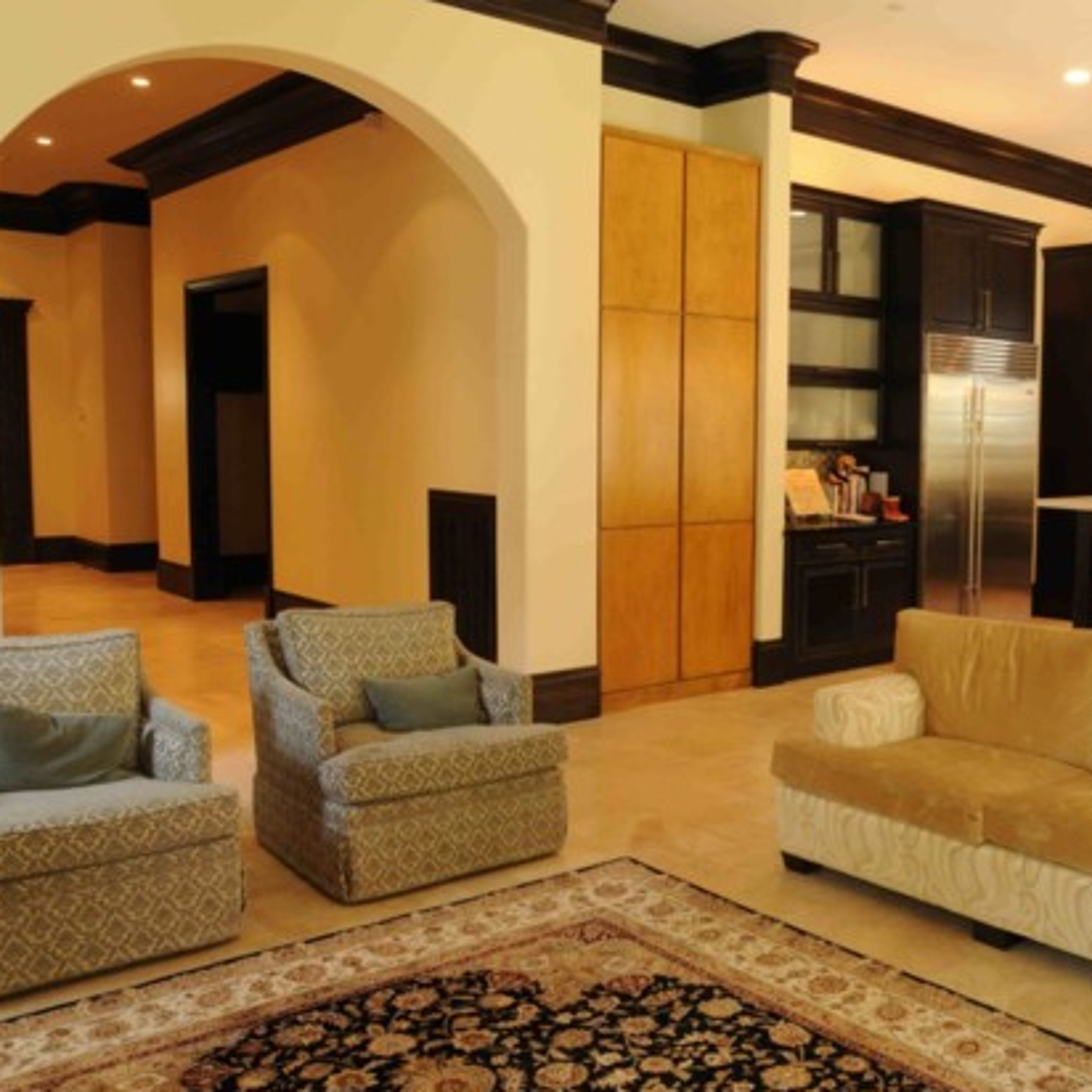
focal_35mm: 34
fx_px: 1201
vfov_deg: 48.9
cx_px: 814
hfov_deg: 47.2
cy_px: 539
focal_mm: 17
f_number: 8
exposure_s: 1/5
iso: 400
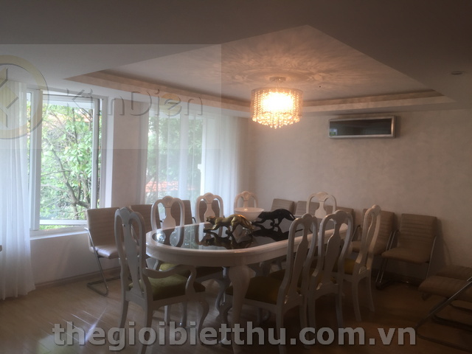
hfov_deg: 61.7
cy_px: 177
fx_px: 395
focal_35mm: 29
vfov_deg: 48.2
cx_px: 236
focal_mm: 4.15
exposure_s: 1/50
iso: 40
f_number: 2.2
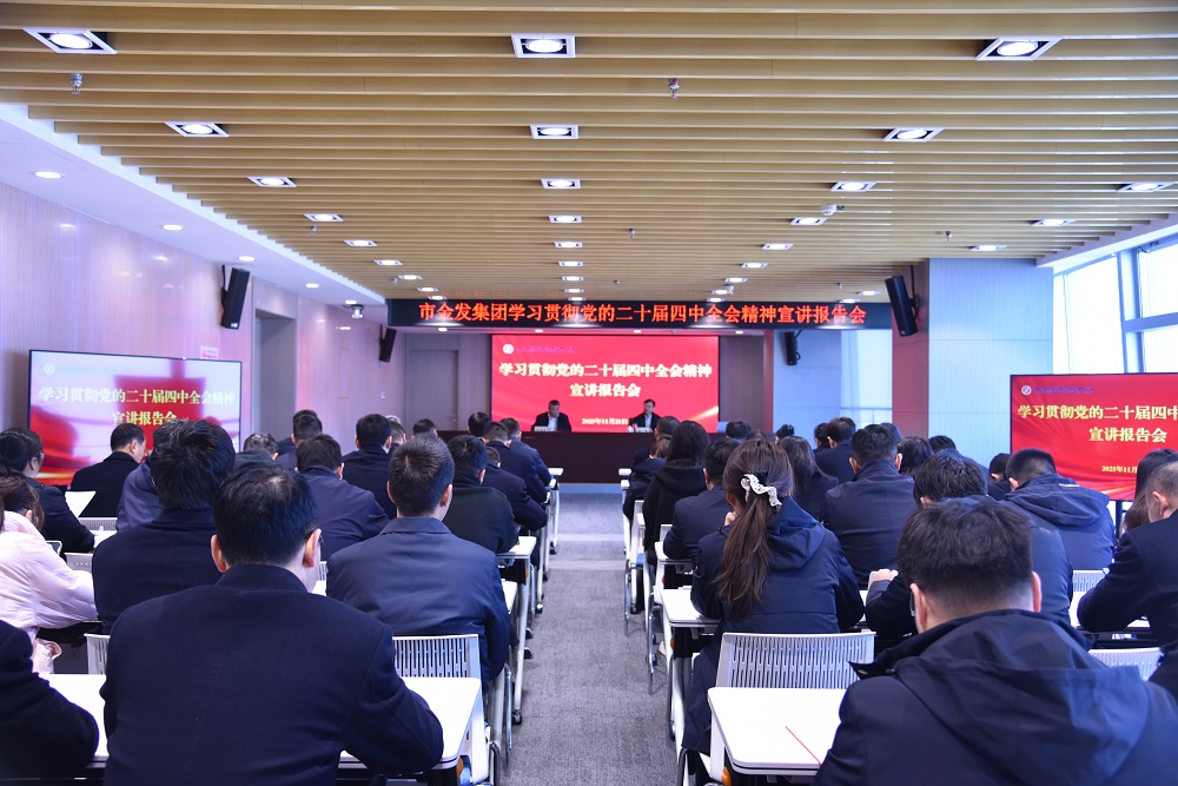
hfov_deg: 60.3
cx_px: 589
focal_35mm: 31
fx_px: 1014
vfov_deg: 42.3
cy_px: 393
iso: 640
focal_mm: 31
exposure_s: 1/60
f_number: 4
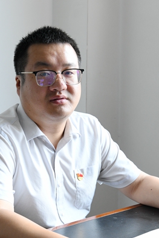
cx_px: 52
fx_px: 484
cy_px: 119
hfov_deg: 18.6
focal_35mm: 73
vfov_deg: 27.7
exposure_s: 1/160
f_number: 6.3
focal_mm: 48
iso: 1600
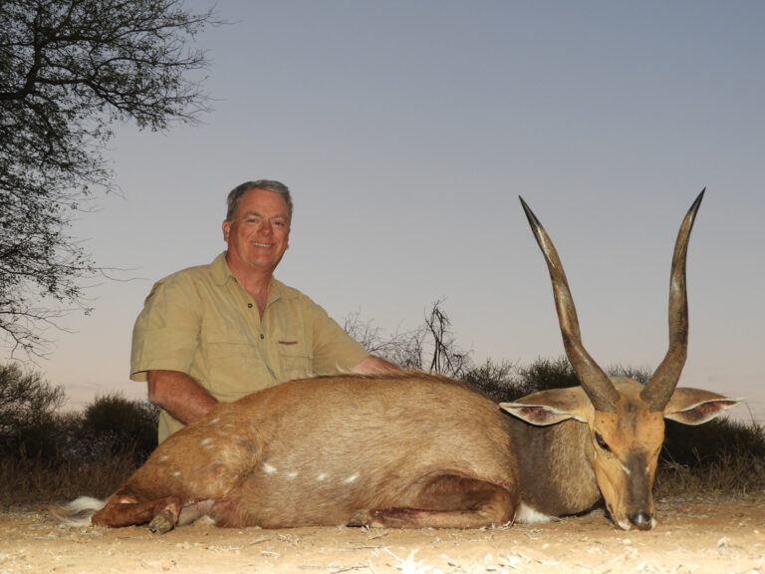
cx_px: 382
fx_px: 884
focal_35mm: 40
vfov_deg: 36.0
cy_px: 287
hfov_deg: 46.8
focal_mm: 7.2
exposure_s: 1/50
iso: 100
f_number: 3.8
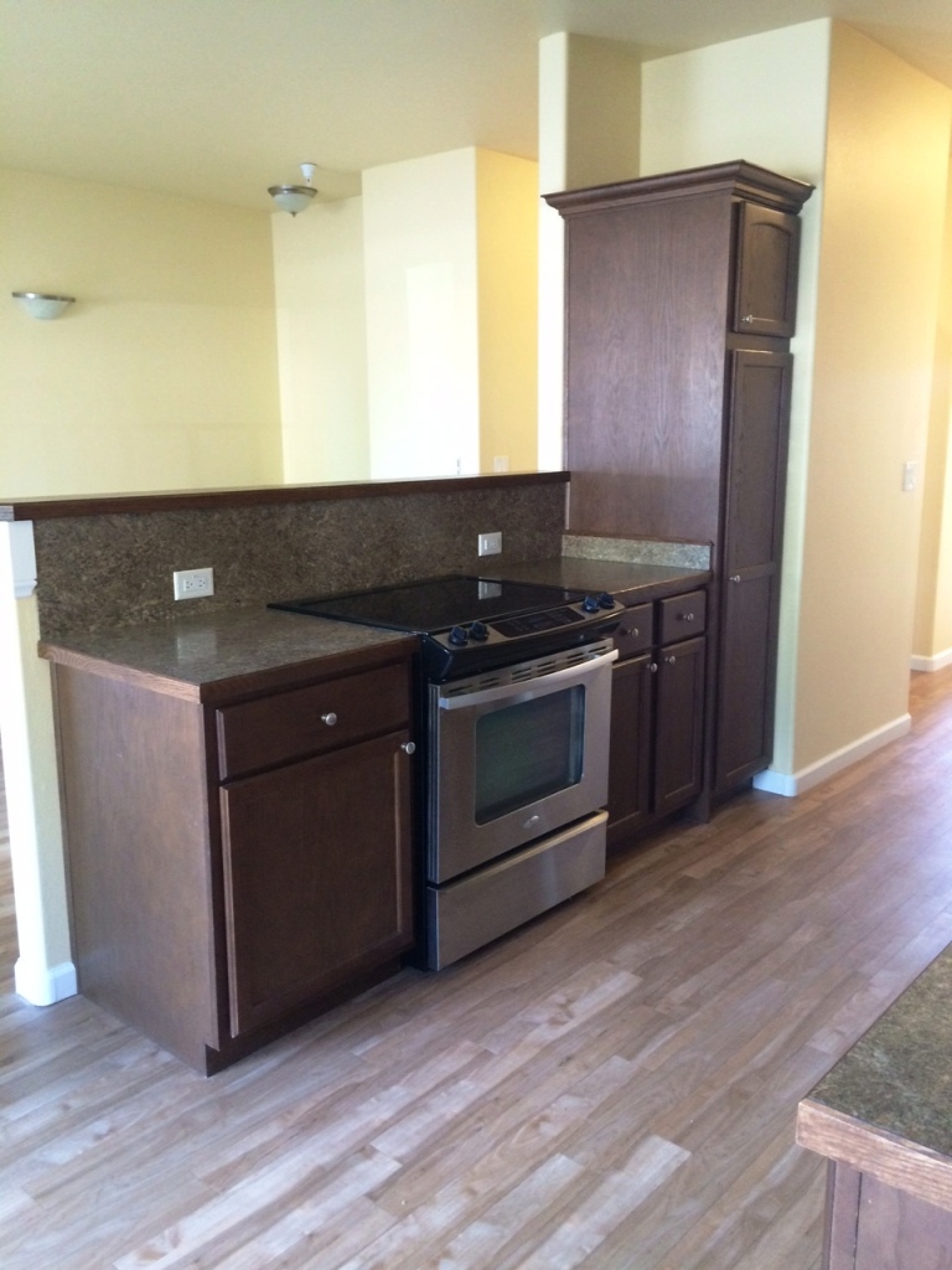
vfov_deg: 61.7
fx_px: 1063
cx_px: 476
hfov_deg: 48.2
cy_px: 635
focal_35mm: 29
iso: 160
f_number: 2.2
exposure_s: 1/30
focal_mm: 4.15
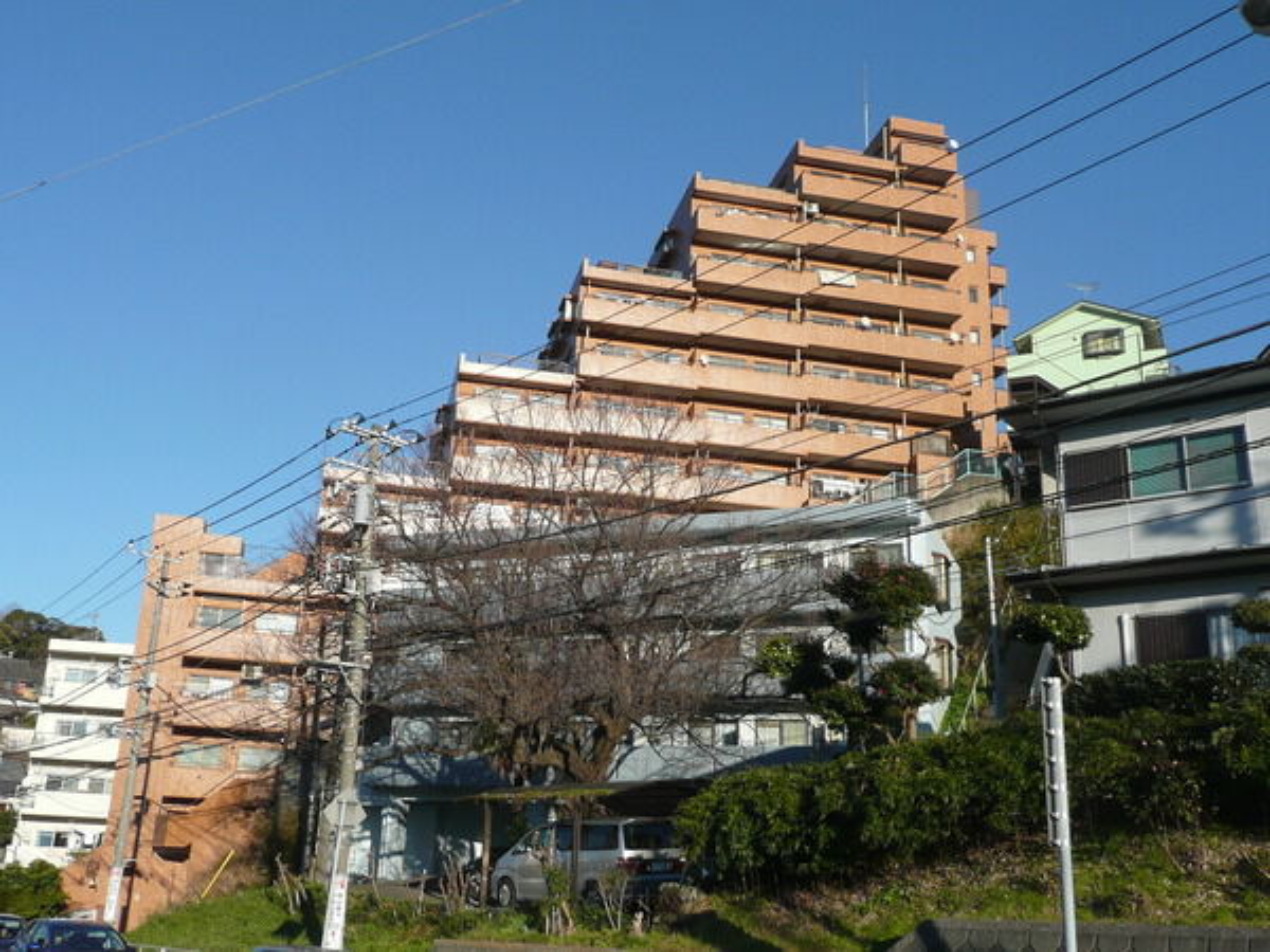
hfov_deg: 54.0
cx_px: 635
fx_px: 1247
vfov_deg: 41.8
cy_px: 476
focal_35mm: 34
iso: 100
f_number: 3.3
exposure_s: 1/800
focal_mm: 4.6
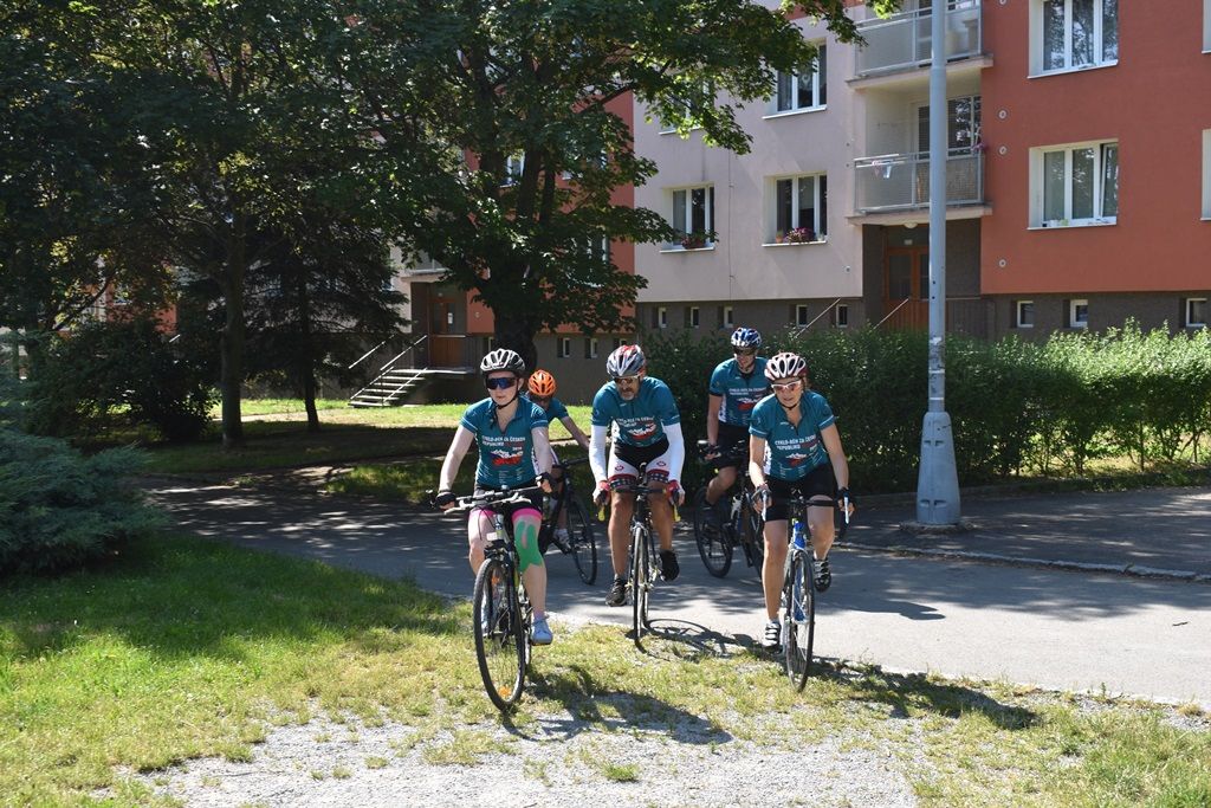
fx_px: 1615
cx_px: 606
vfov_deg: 28.1
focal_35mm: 48
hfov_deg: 41.1
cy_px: 404
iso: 100
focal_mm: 32
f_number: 7.1
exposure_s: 1/200
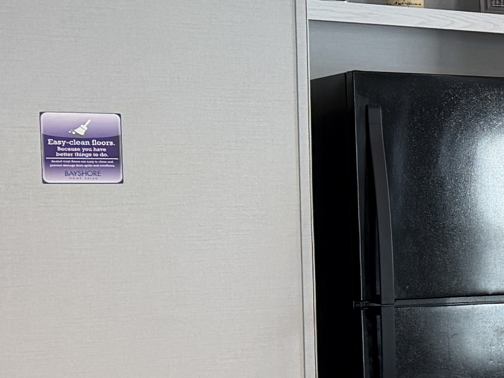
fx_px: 1674
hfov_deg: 13.7
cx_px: 1105
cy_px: 303
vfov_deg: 12.8
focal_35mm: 115
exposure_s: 1/120
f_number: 1.78
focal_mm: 6.76
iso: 160
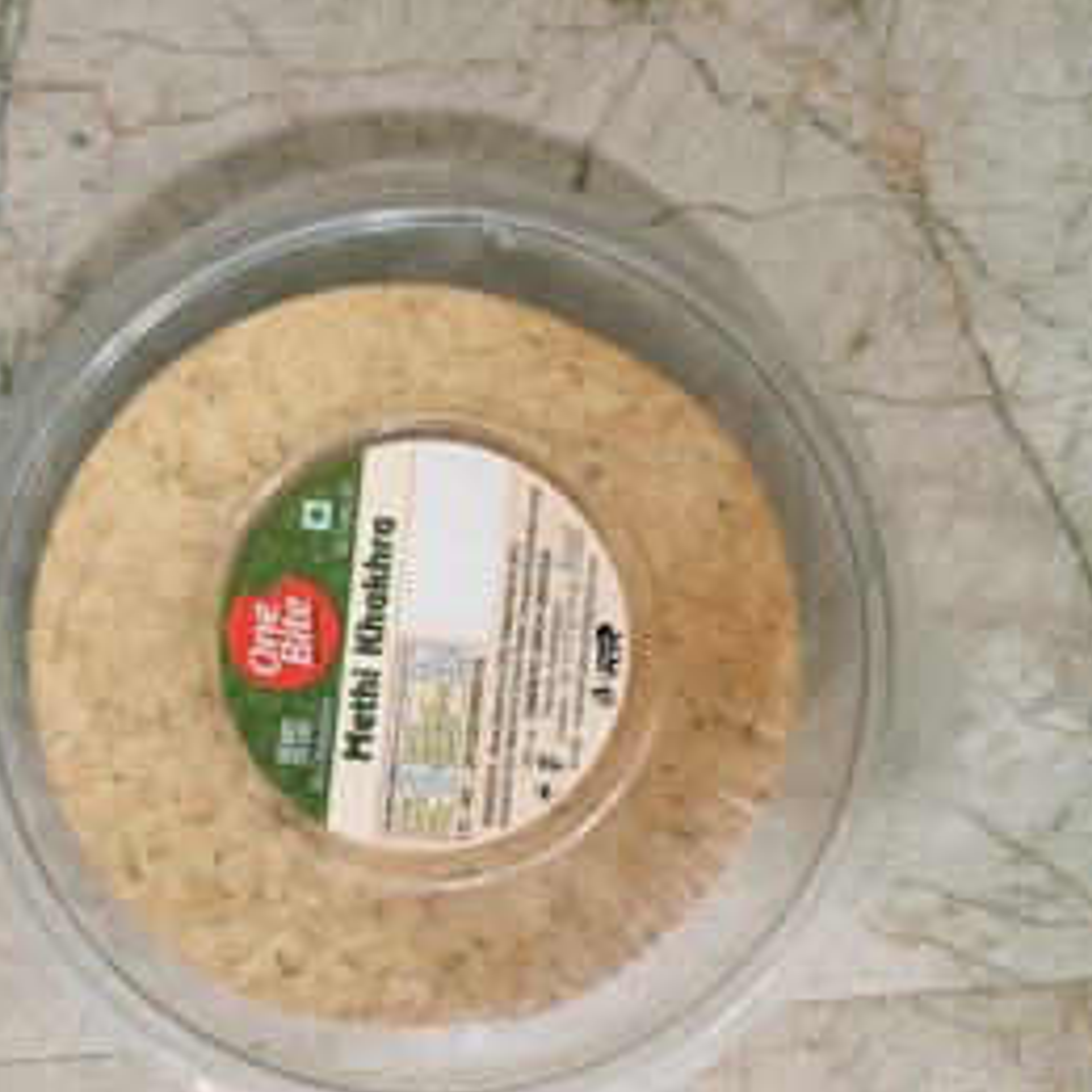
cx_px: 416
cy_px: 622
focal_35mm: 34
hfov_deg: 48.0
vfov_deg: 48.3
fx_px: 1213
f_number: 1.7
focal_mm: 4.7
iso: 1000
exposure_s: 1/33.3
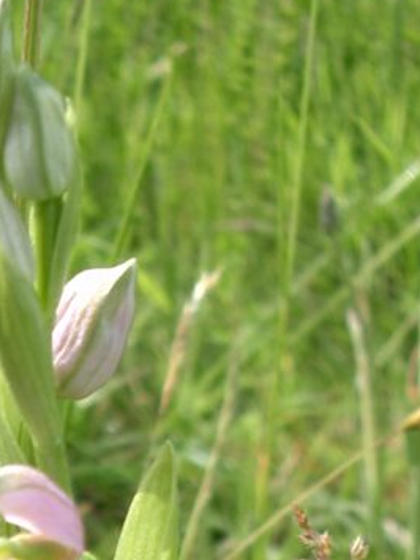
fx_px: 1635
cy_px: 661
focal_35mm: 101
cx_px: -5
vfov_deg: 18.5
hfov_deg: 14.4
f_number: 2.6
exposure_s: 1/500
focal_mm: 5.8
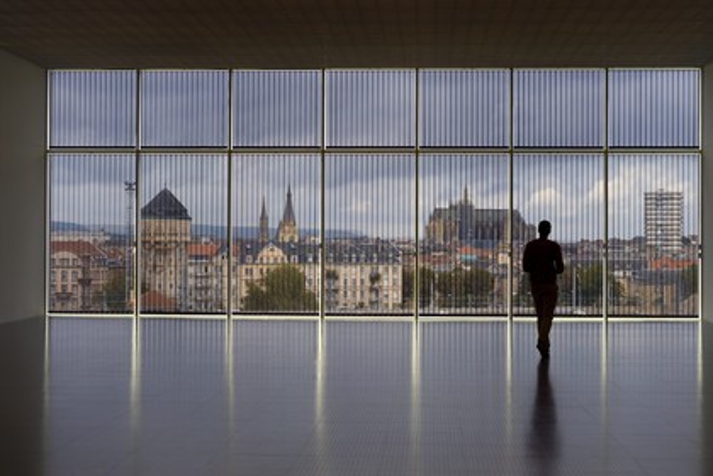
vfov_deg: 21.9
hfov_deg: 32.4
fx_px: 1228
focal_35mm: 62
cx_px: 356
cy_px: 238
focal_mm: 62
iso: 200
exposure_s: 1/100
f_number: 5
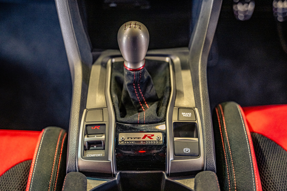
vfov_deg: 28.1
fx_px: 383
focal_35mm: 48
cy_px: 96
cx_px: 144
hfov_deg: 41.1
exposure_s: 1/125
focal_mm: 48
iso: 1600
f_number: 2.8
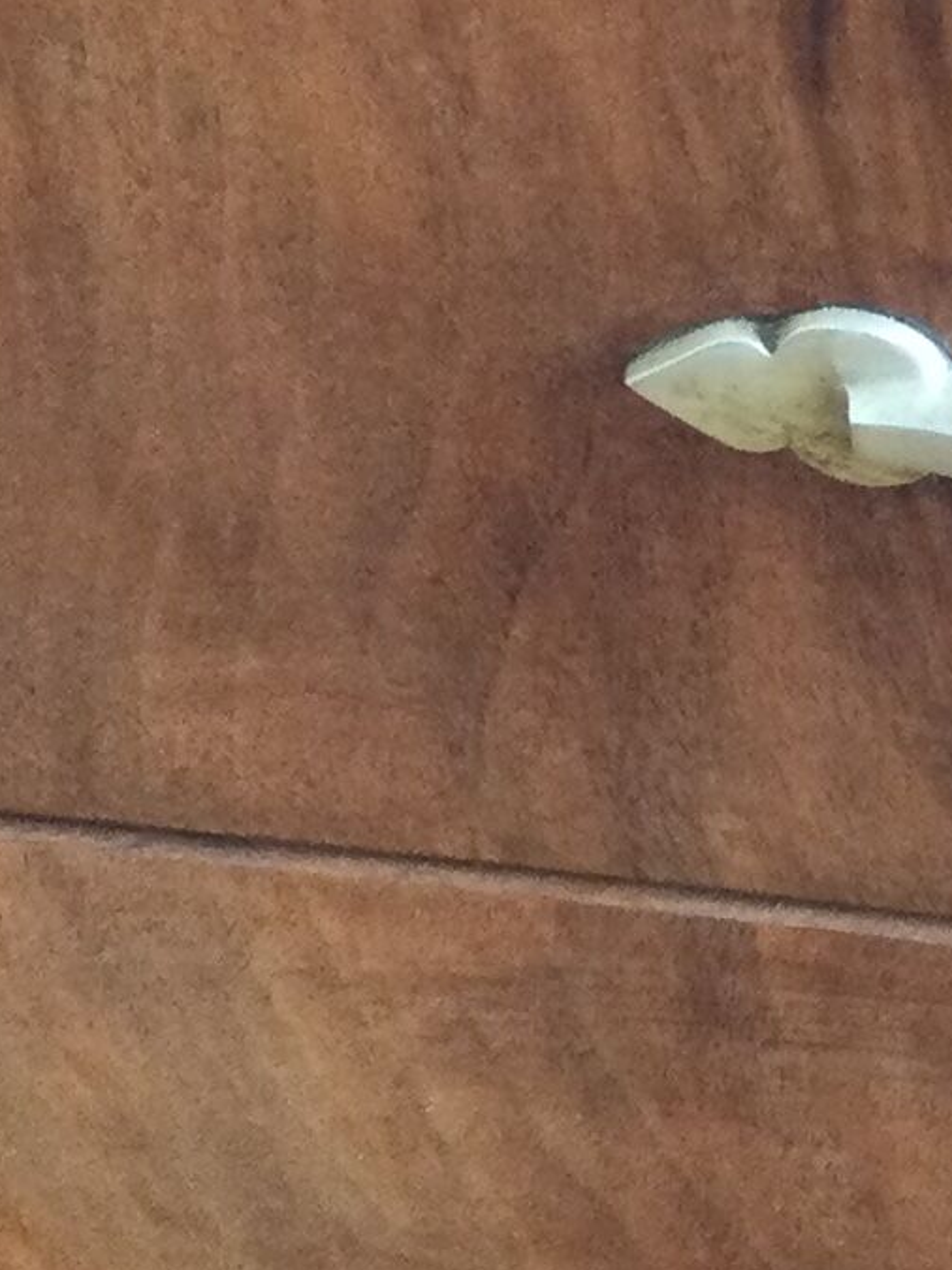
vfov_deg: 13.1
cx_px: 1417
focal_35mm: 150
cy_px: 196
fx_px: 5502
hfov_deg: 9.6
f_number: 2.4
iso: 125
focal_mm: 3.3
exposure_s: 1/33
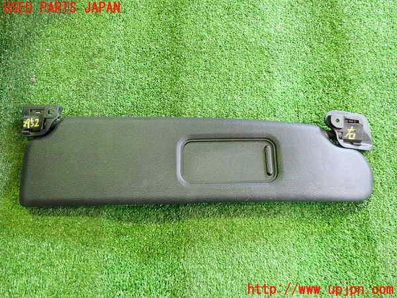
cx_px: 198
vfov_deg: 46.8
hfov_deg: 60.0
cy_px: 149
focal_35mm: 30
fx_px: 344
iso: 500
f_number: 2.3
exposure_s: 1/30
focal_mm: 5.4
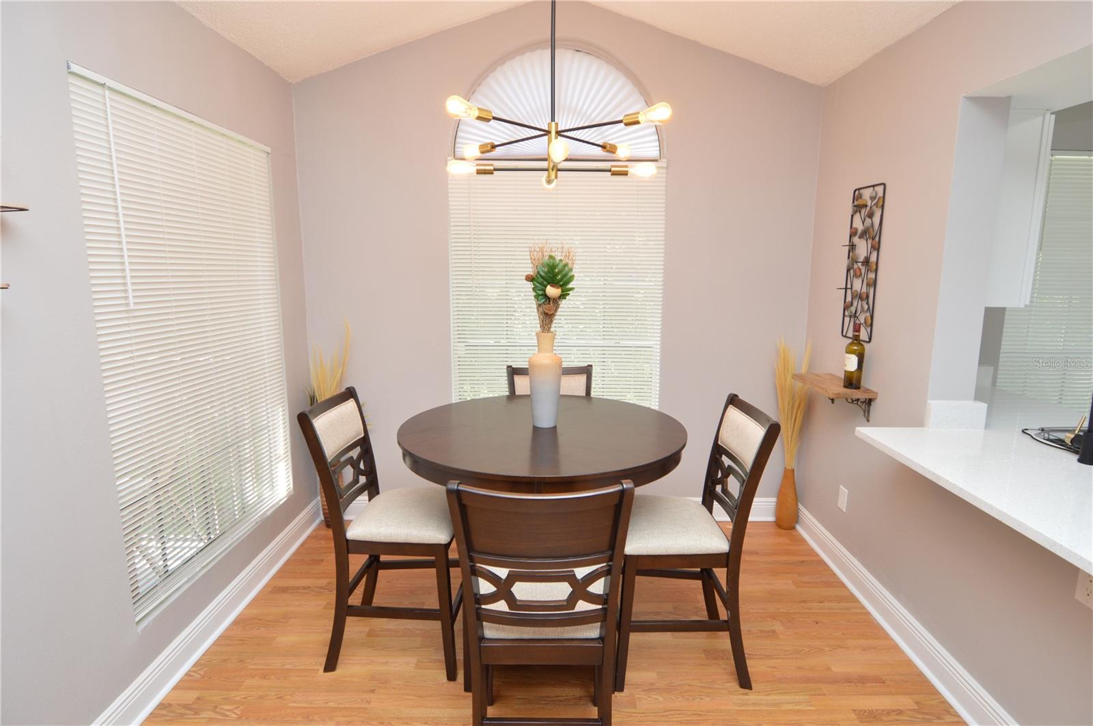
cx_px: 546
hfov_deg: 90.1
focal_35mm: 18
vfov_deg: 67.3
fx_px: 546
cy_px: 363
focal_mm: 12
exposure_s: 1/80
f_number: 4.5
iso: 400
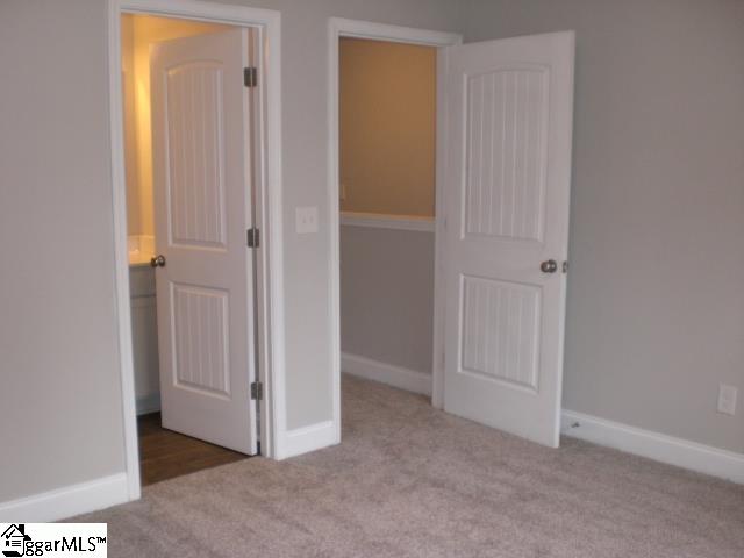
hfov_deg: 49.0
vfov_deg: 37.7
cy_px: 279
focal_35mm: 38
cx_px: 372
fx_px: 817
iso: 200
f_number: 3.1
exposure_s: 1/60
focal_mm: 6.3
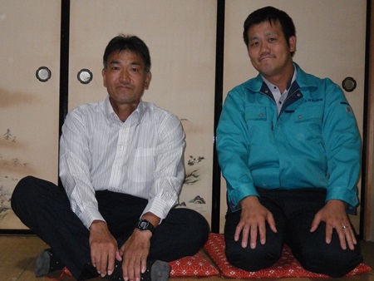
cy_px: 140
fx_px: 454
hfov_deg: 44.8
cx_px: 187
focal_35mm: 42
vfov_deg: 34.4
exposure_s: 1/60
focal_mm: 7.5
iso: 400
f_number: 4.2
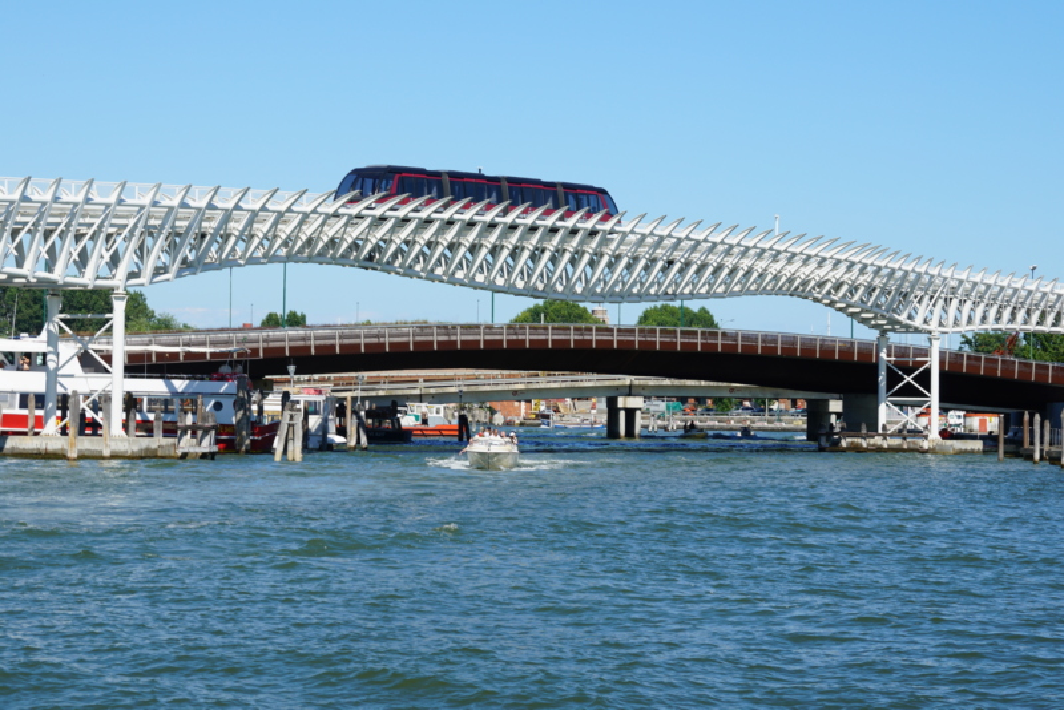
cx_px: 532
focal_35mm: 70
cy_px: 355
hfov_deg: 28.8
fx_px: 2070
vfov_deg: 19.5
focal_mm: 70
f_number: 10
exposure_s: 1/200
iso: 100
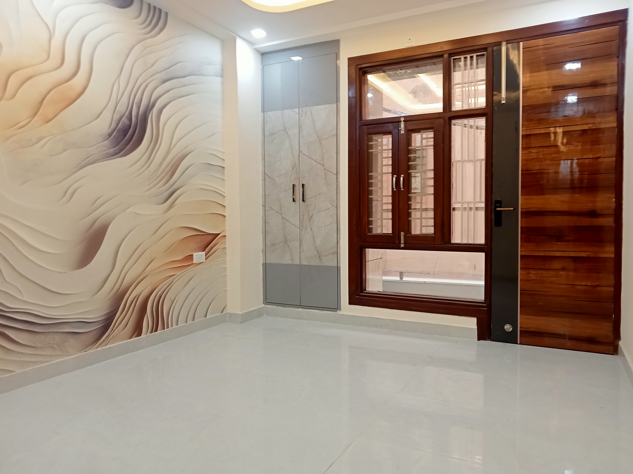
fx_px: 512
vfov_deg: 49.7
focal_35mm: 28
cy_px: 237
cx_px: 316
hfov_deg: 63.4
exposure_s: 1/33.3
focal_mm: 3.46
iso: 243
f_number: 2.2
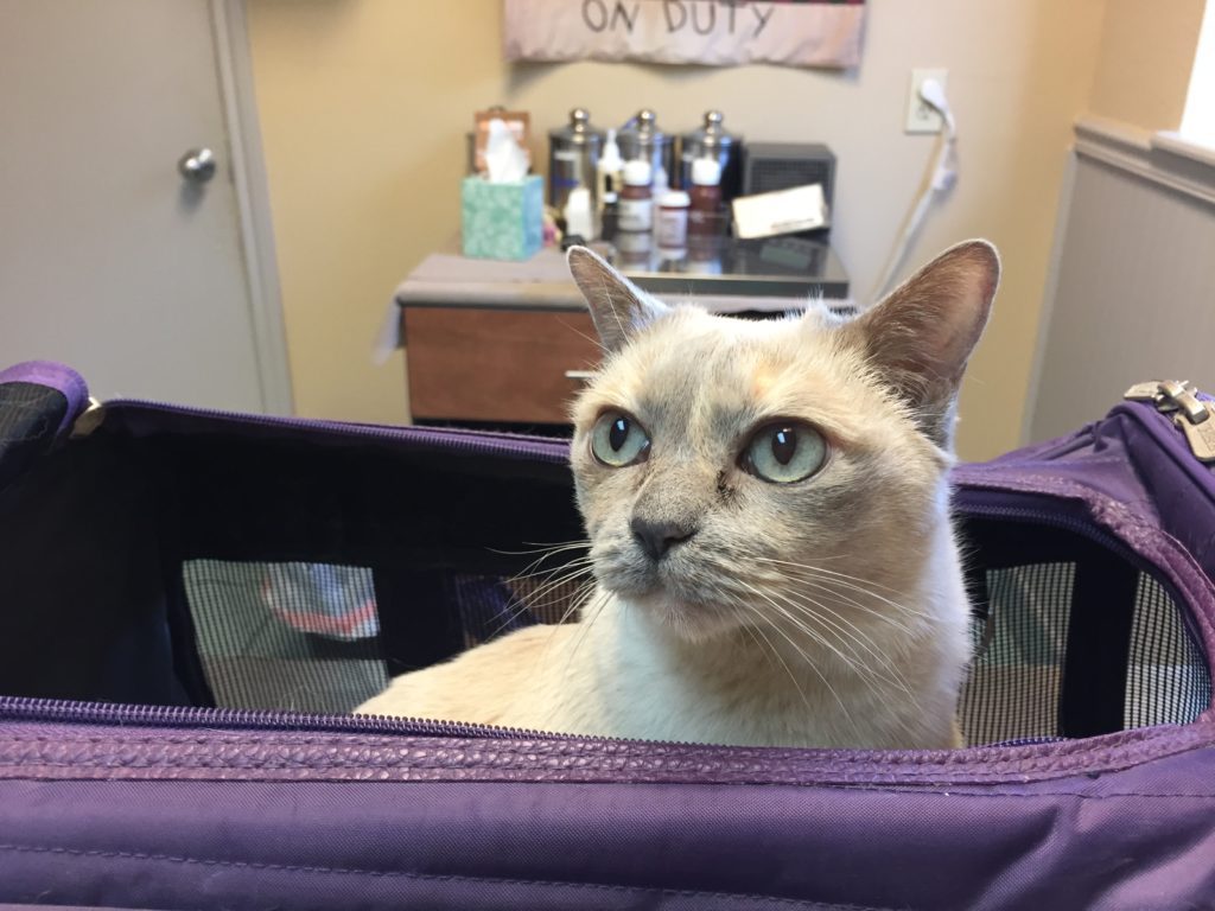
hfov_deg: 61.7
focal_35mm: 29
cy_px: 456
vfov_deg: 48.2
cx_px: 608
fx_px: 1018
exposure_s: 1/30
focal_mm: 4.15
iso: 100
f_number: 2.2
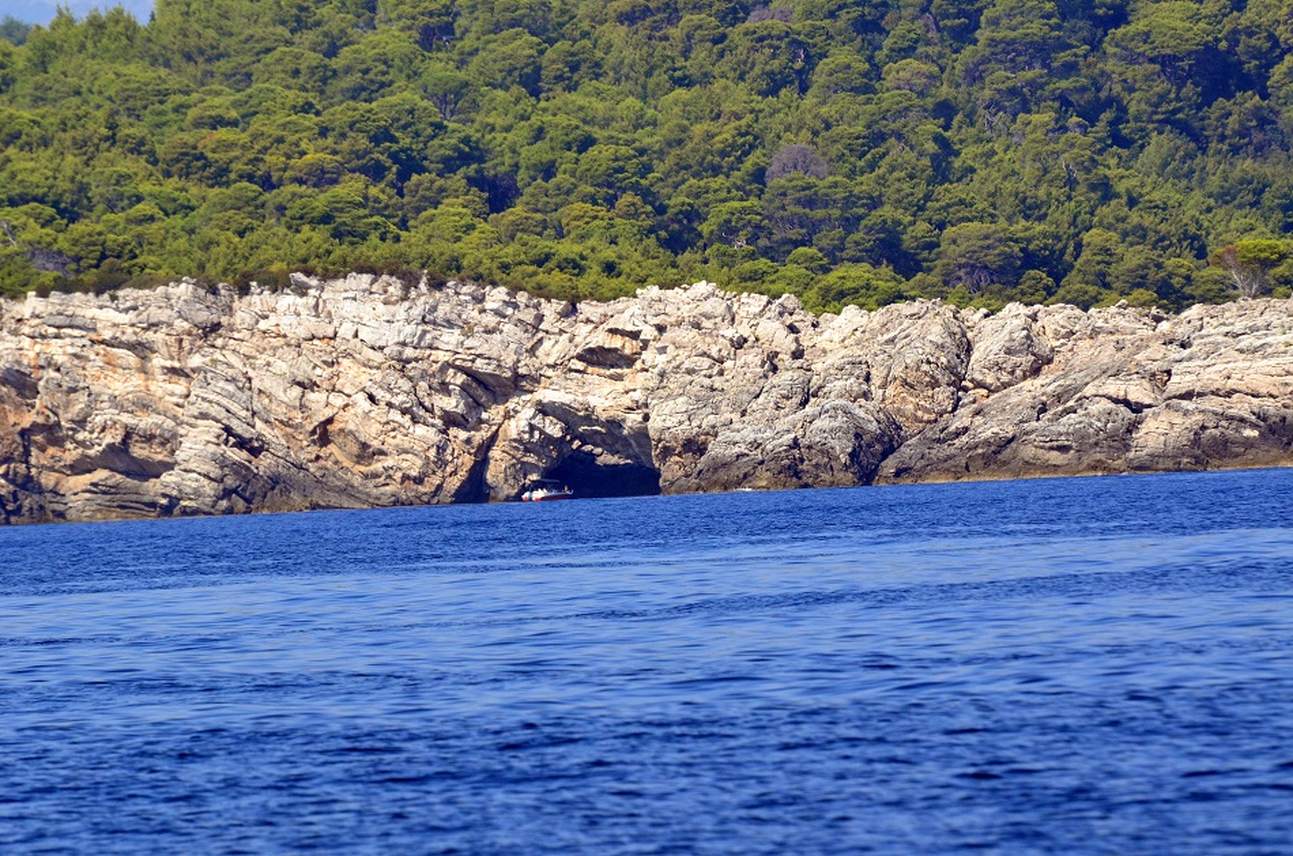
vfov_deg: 3.0
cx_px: 646
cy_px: 428
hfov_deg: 4.6
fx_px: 16127
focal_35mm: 450
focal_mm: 300
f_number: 9
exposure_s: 1/1250
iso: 640
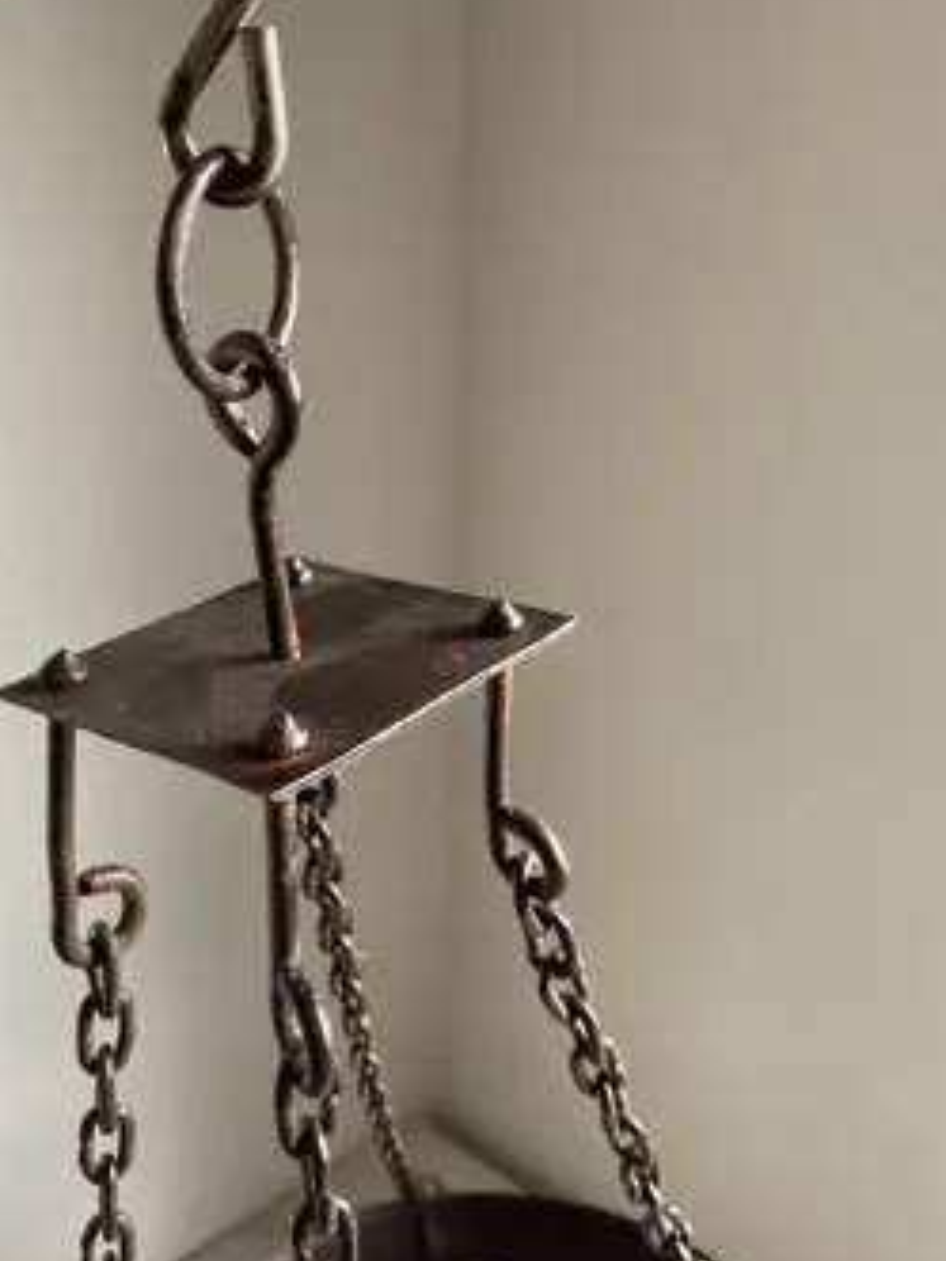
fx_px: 1312
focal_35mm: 36
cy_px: 598
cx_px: 452
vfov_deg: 51.3
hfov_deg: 39.6
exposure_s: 1/60
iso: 160
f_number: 1.8
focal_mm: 3.99
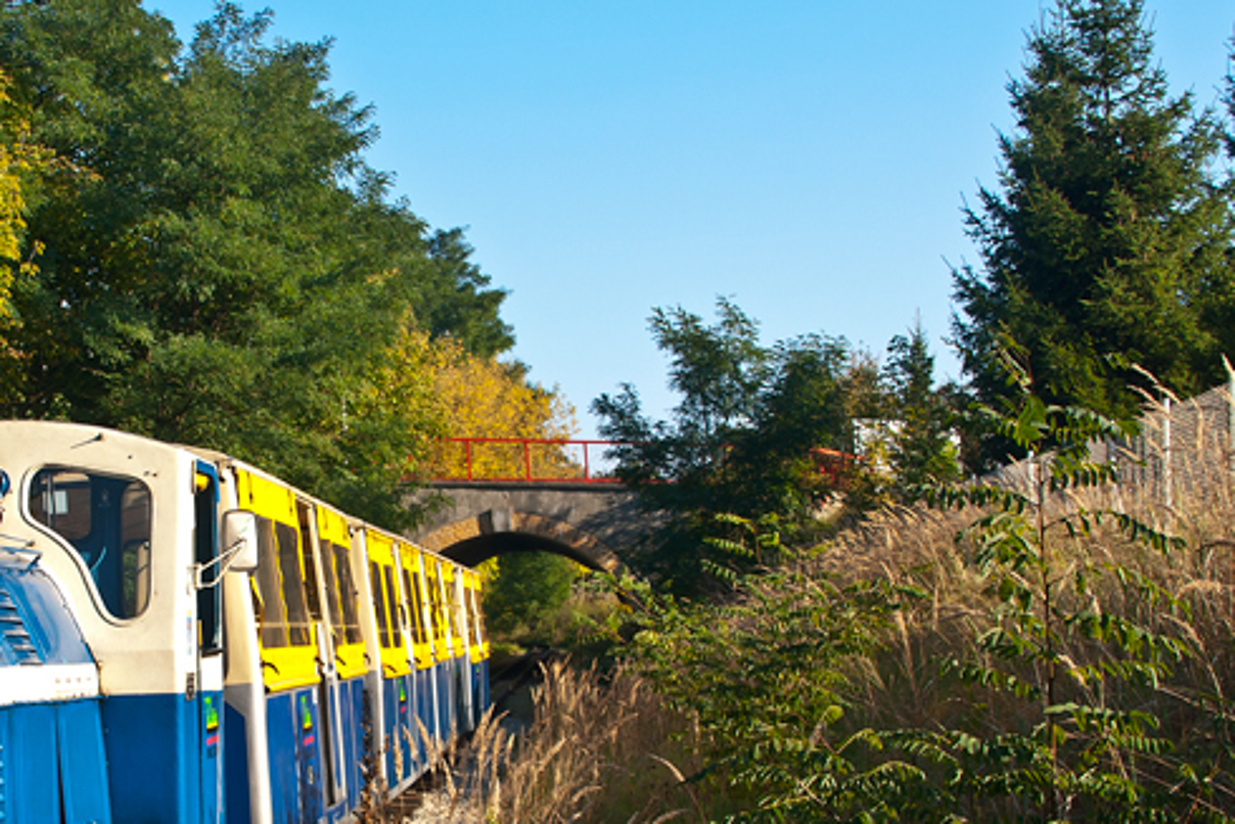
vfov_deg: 19.7
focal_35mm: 69
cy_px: 566
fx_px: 2368
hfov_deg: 28.7
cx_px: 282
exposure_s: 1/160
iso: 100
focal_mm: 22
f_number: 6.3
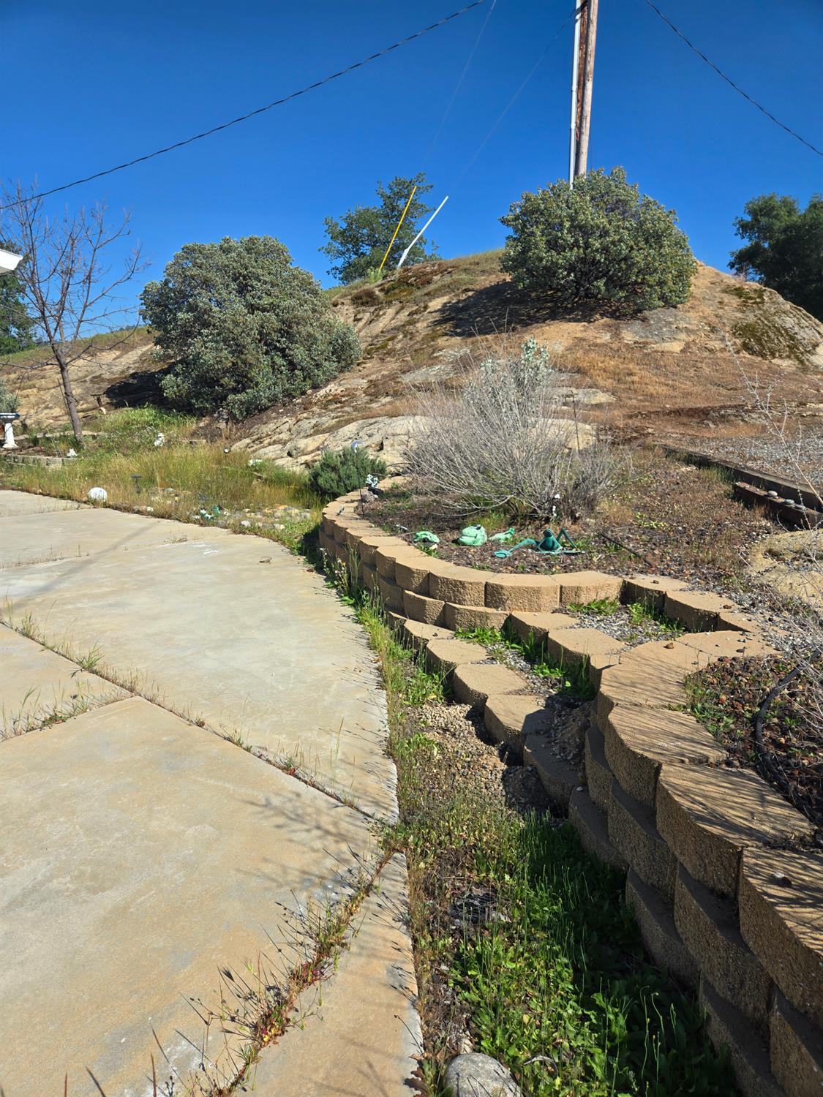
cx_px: 412
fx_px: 729
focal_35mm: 23
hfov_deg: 58.9
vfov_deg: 73.9
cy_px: 548
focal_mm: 5.4
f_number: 1.8
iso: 25
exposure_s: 1/2283
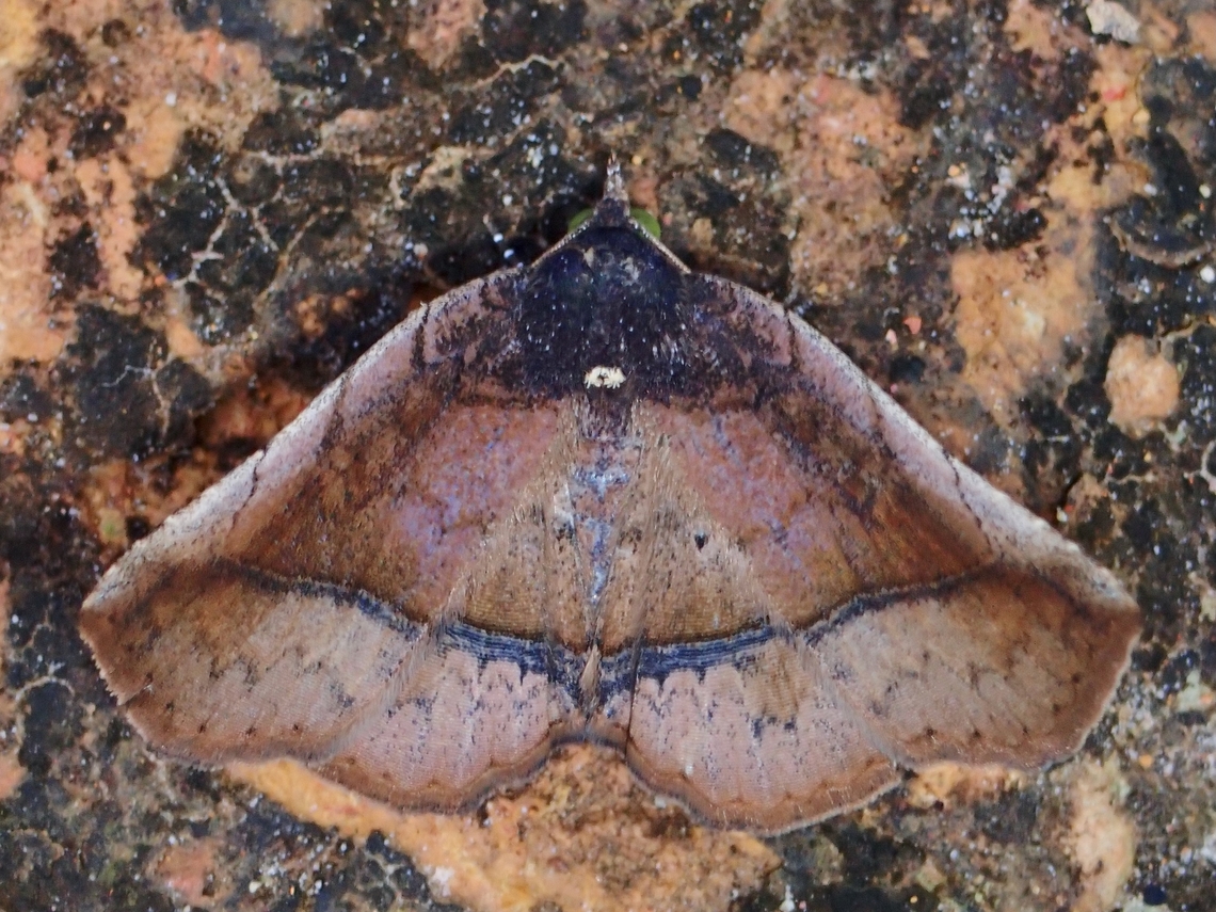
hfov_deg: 19.6
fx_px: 3513
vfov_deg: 14.8
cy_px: 456
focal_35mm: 100
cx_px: 608
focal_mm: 18
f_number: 6.3
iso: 200
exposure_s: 1/200
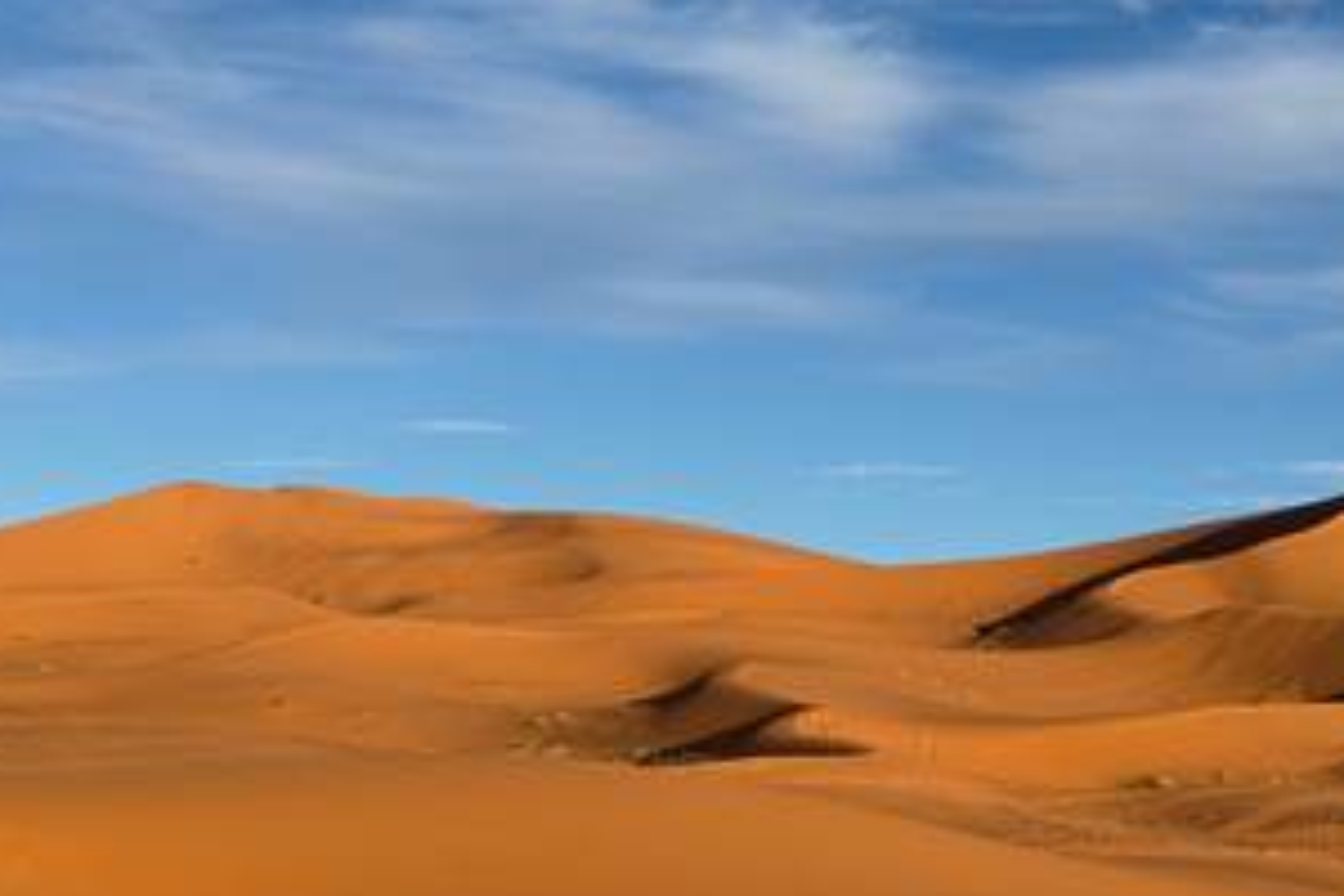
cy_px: 264
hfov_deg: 25.1
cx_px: 972
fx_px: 2986
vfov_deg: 17.0
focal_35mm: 80
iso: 64
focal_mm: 6.76
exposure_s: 1/6410
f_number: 1.78
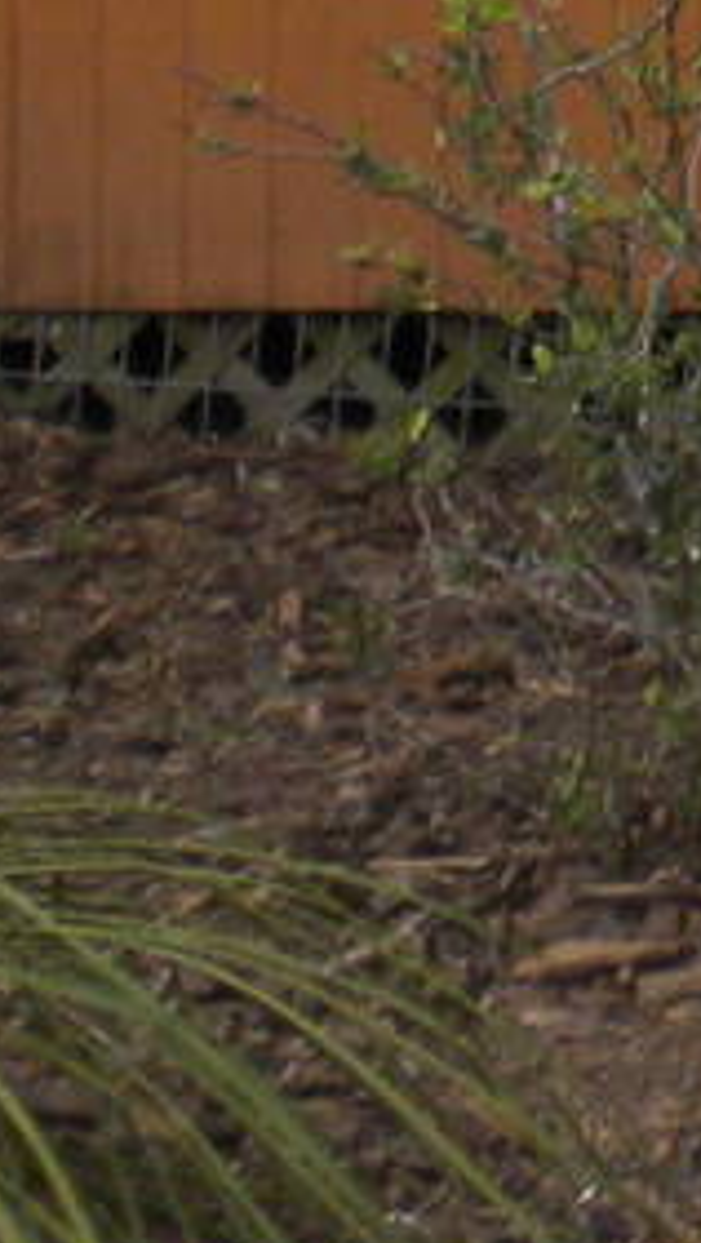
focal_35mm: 230
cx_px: 1744
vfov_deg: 8.8
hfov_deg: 5.1
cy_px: -1247
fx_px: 7582
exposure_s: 1/395
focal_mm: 6.6
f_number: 3.5
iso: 68
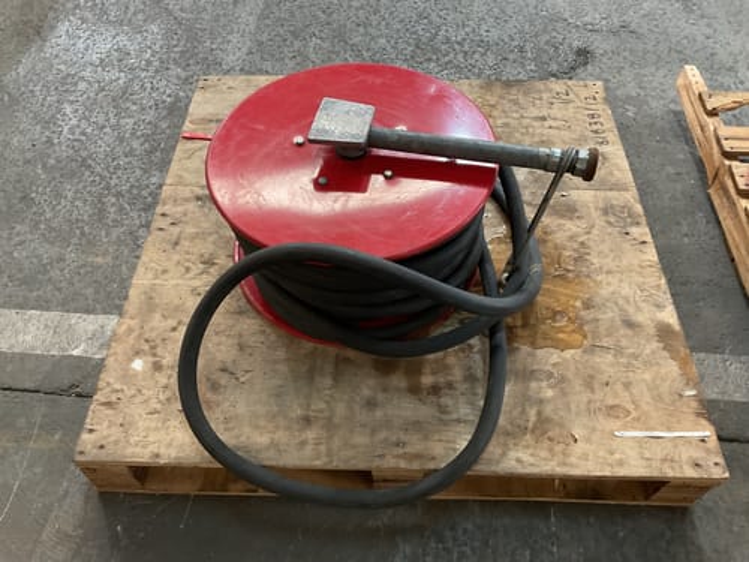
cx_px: 374
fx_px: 627
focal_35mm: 29
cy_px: 281
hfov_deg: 61.7
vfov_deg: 48.2
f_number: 1.8
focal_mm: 3
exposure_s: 1/50
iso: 250
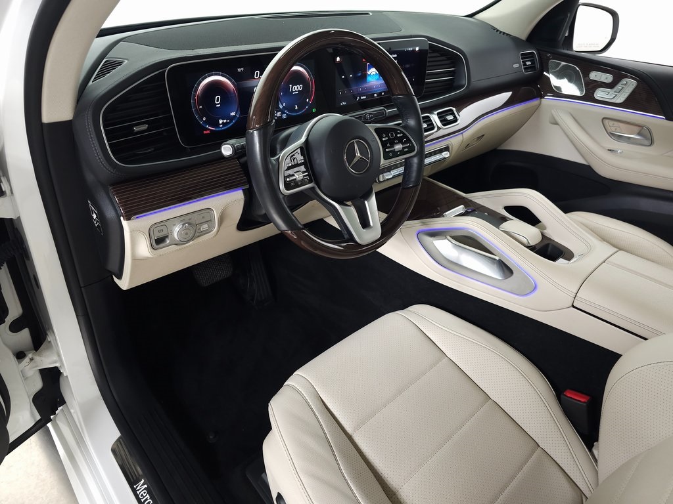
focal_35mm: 23
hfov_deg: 73.9
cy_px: 252
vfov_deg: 58.9
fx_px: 447
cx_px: 336
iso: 125
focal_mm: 6.3
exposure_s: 1/60
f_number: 1.7
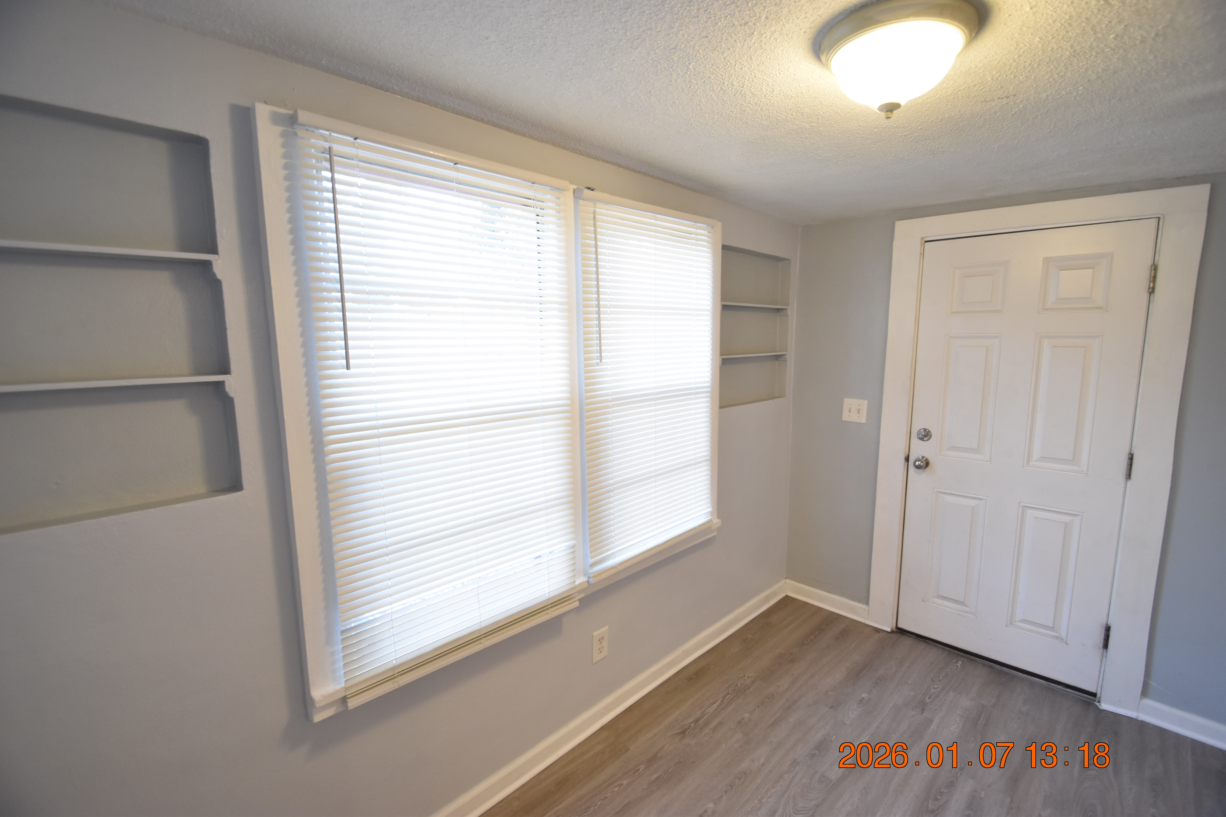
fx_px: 511
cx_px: 613
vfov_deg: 77.3
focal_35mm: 15
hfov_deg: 100.4
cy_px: 408
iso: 800
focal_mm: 10
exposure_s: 1/60
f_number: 3.5
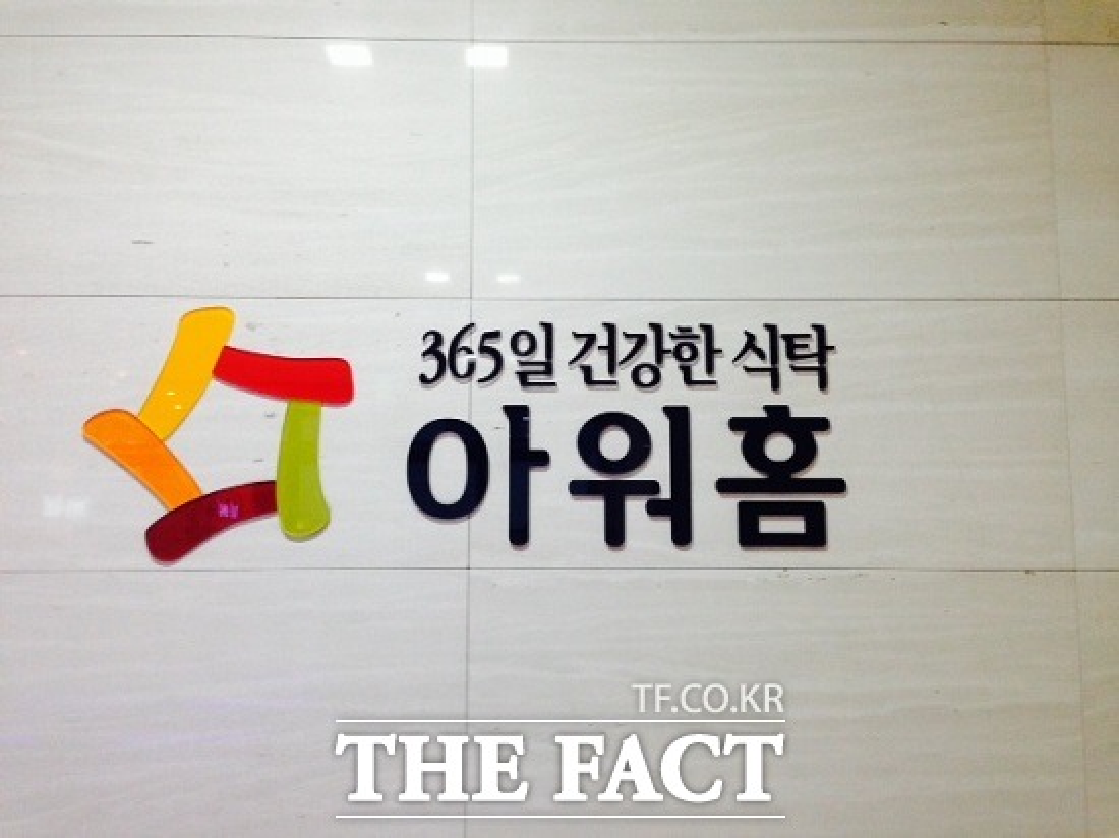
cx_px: 560
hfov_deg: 55.4
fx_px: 1066
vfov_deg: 42.9
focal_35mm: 33
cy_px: 419
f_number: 2.4
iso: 160
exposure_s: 1/20
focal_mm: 4.12
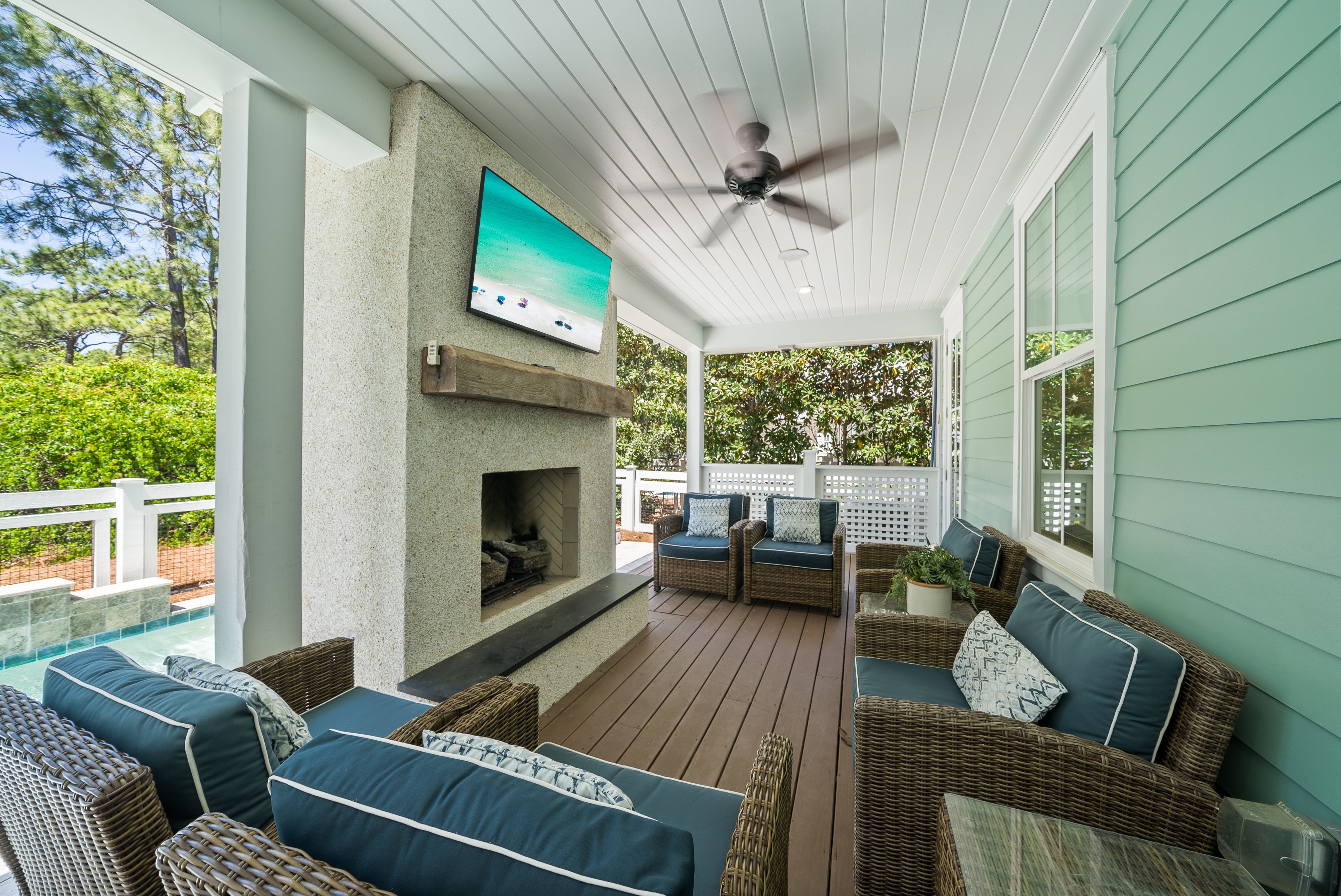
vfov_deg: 90.1
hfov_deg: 112.6
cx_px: 670
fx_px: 447
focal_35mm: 12
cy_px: 448
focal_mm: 12
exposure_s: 1/8
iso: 80
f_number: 7.1
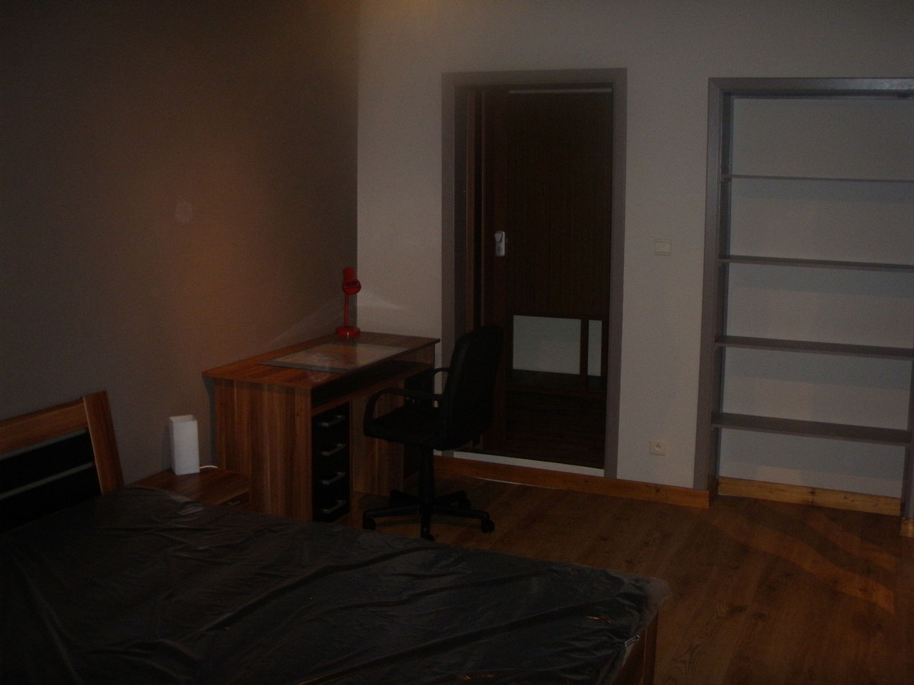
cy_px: 342
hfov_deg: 49.0
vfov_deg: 37.7
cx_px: 457
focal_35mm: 38
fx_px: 1003
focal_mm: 6.7
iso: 200
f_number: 3.5
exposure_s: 1/30
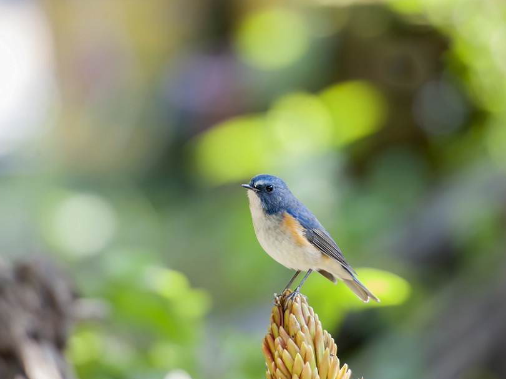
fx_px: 6358
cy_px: 189
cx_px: 276
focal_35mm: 435
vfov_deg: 3.4
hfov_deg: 4.6
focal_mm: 400
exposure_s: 1/100
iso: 800
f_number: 5.6
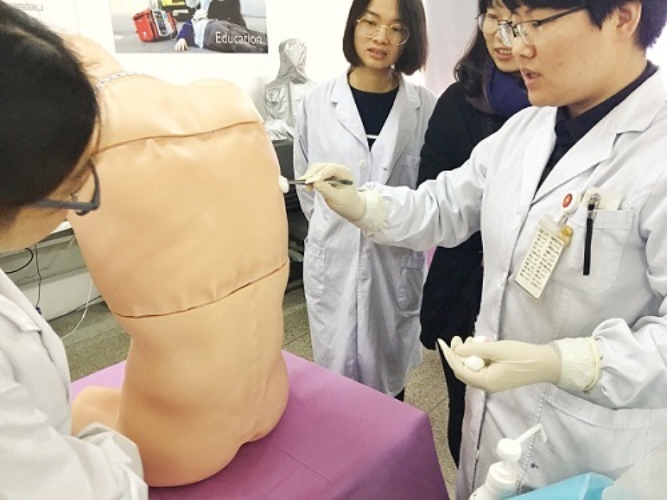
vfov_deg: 48.2
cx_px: 334
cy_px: 250
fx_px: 559
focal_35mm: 29
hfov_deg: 61.7
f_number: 2.2
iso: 160
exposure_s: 1/33
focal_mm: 4.15
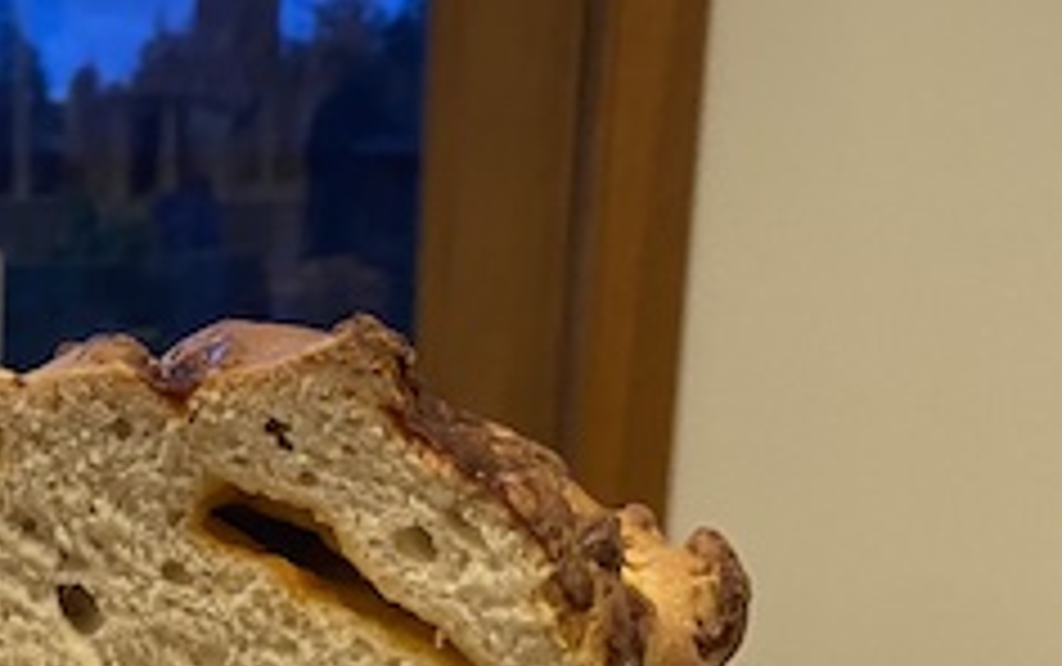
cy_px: 752
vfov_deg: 17.9
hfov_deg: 25.8
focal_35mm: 70
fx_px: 2028
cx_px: -261
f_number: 1.8
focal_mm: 4.25
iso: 500
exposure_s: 1/60
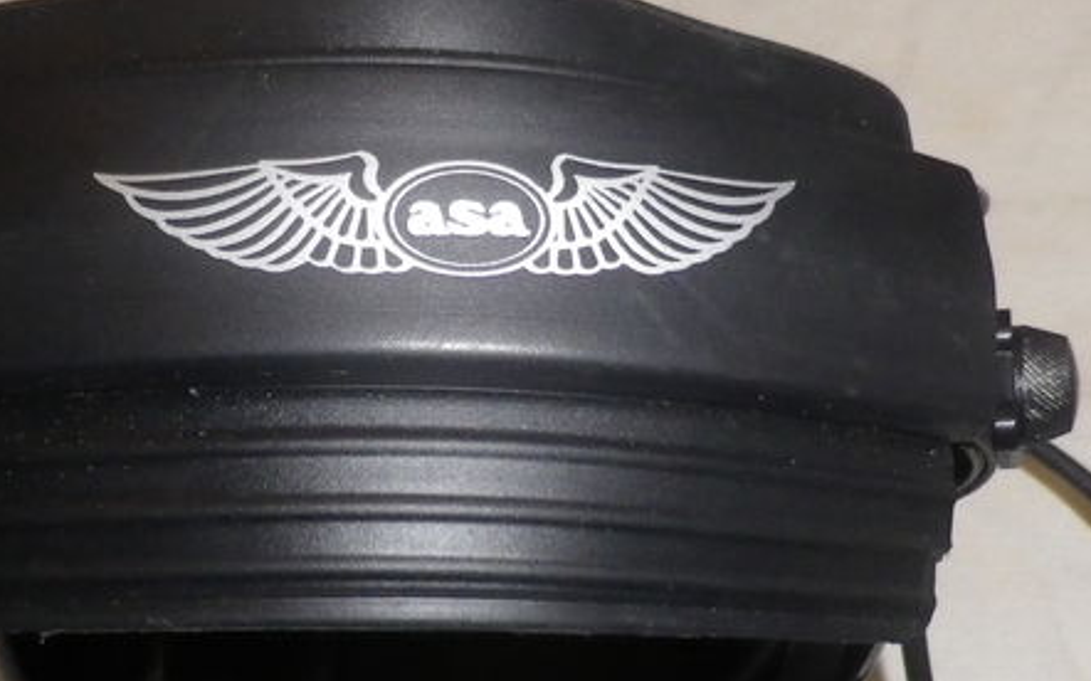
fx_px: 1784
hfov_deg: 33.9
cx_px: 429
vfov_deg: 21.5
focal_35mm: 60
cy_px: 506
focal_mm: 4.5
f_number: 7.1
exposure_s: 1/50
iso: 400
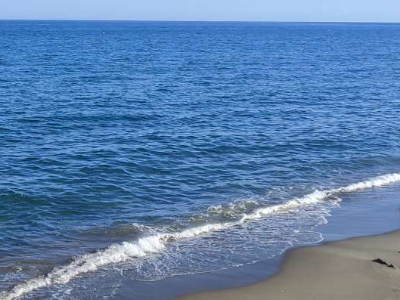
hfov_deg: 26.9
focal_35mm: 68
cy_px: 17
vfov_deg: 21.1
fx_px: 786
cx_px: -6
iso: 50
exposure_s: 1/514
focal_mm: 5.89
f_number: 1.89
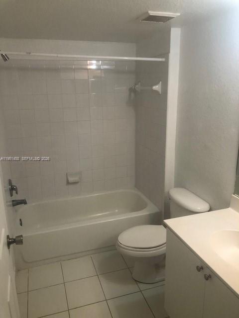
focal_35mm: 28
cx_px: 120
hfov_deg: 49.7
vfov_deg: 63.4
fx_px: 258
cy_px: 159
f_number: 1.8
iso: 25
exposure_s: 1/30
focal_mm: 3.99
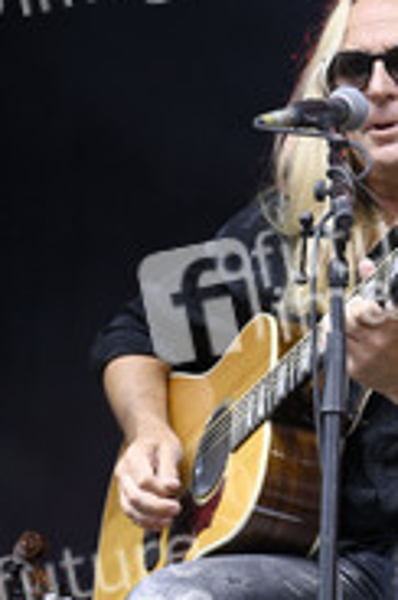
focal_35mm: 392
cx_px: 401
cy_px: 450
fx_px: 6525
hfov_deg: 3.5
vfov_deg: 5.3
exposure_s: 1/250
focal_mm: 180
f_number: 6.3
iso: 500
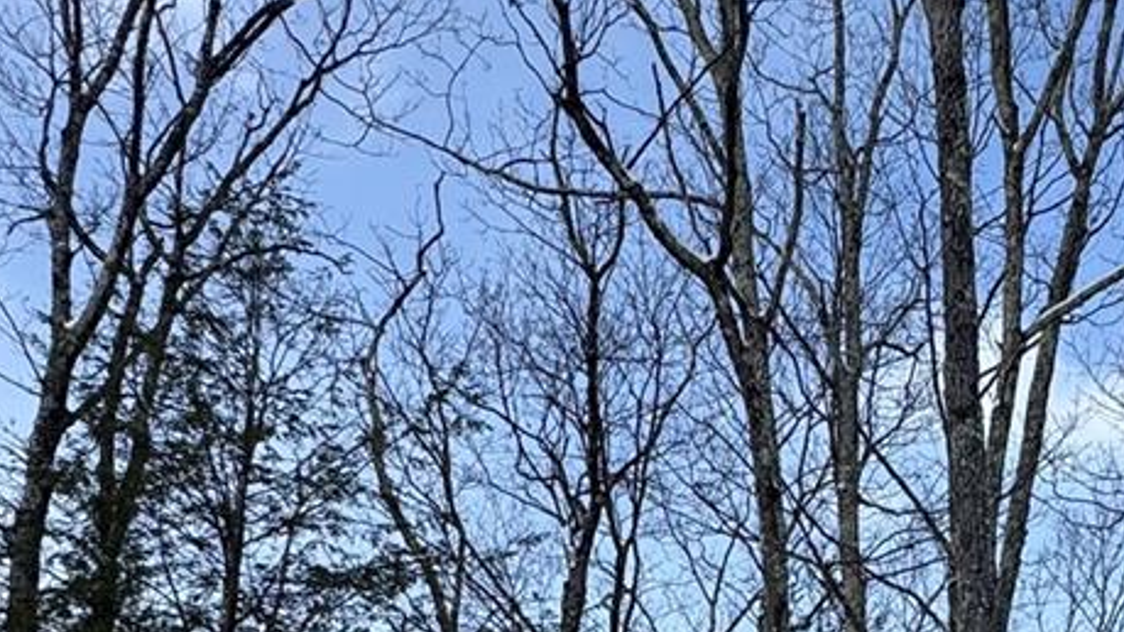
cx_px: 872
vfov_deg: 19.6
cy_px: 1009
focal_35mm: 51
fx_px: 1520
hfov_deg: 39.3
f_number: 2.2
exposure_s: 1/831
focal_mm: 2.22
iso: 50
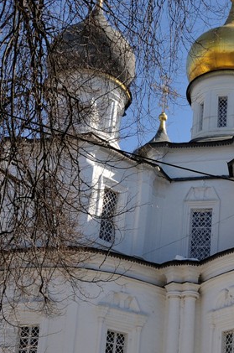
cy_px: 303
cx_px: 204
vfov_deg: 25.7
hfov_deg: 17.4
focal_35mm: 77
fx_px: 754
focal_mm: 24
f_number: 8
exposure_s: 1/320
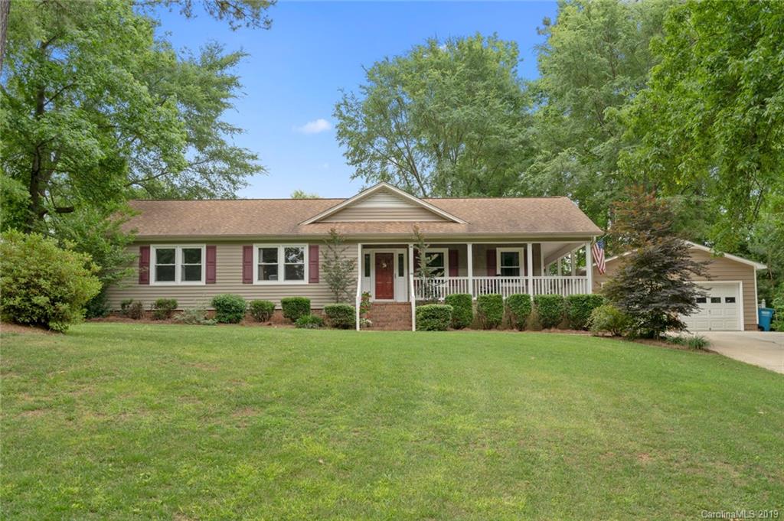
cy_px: 260
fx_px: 718
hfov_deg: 57.3
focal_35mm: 33
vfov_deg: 39.9
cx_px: 392
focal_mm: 33
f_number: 6.7
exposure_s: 1/45
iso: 100
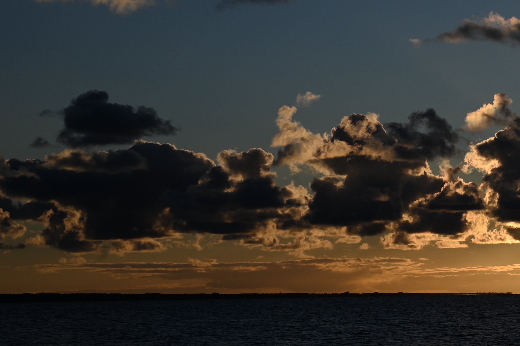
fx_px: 1703
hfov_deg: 16.6
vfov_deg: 11.6
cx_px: 636
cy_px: 122
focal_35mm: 118
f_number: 16
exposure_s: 1/400
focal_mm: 44
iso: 100
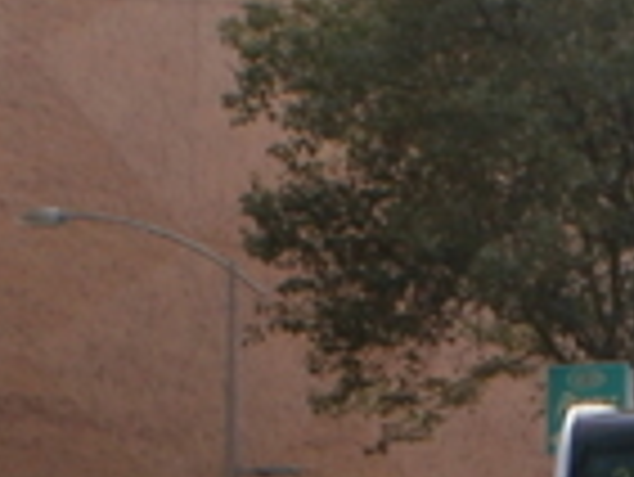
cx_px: 971
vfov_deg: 9.4
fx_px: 2805
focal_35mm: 153
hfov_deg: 12.2
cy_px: 770
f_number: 4.6
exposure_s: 1/500
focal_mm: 6.3
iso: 100
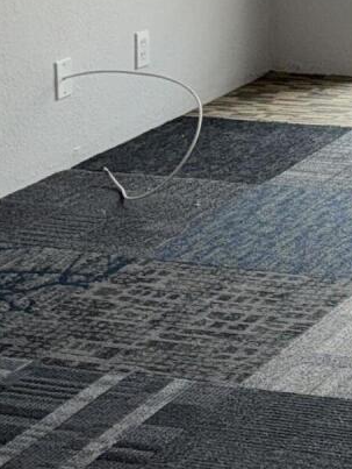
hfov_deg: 11.2
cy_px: -43
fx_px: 1611
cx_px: 719
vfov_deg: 16.1
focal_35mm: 119
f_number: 1.78
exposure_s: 1/26
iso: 80
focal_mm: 6.76
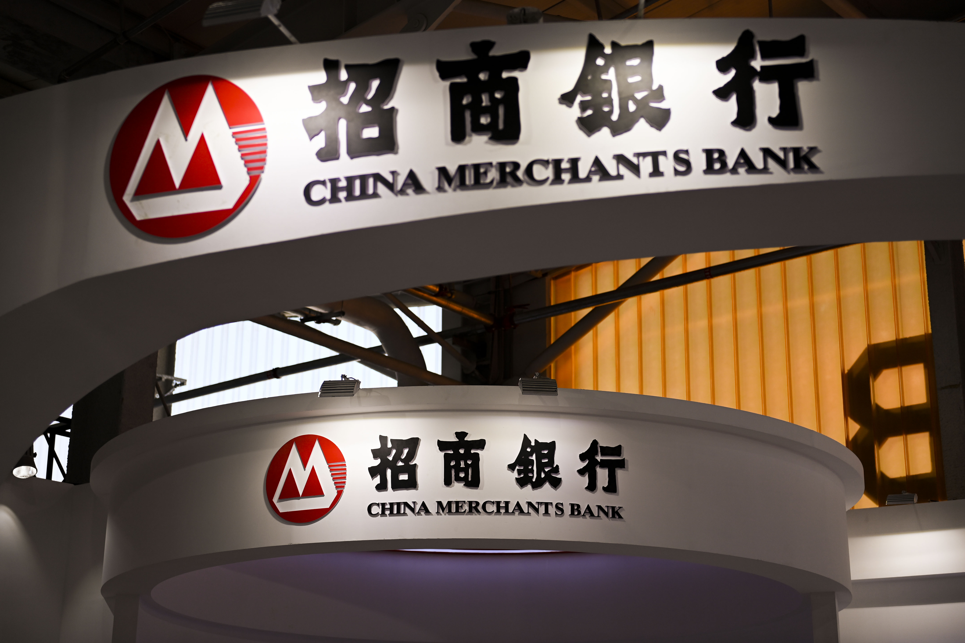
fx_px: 1608
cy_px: 322
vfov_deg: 22.6
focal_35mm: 60
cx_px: 482
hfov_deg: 33.4
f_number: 2.8
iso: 180
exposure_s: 1/800
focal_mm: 60
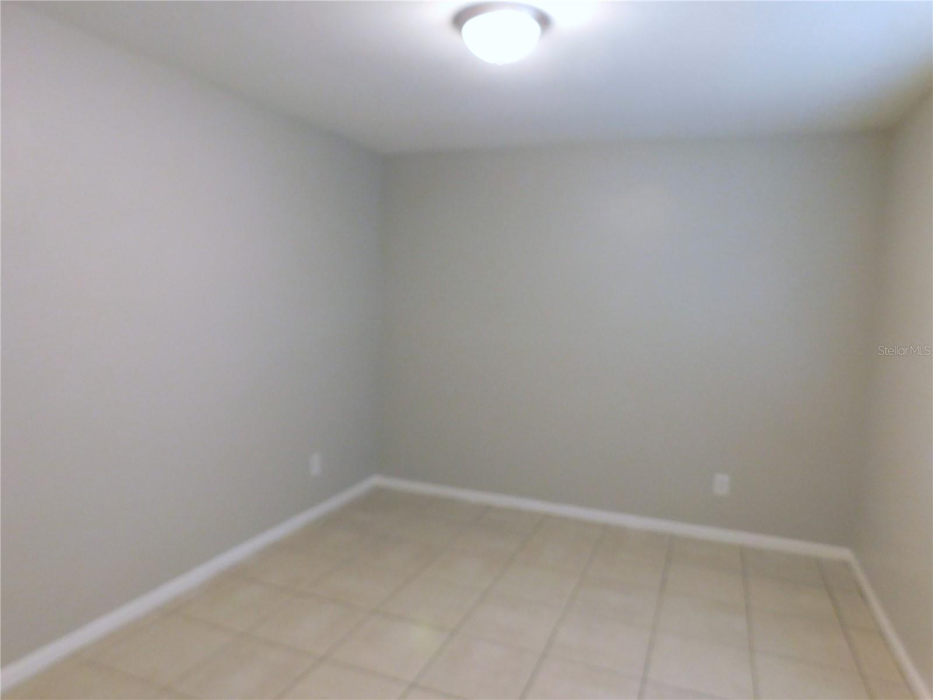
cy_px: 350
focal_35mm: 23
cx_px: 466
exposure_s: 1/13
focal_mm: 4
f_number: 3
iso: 400
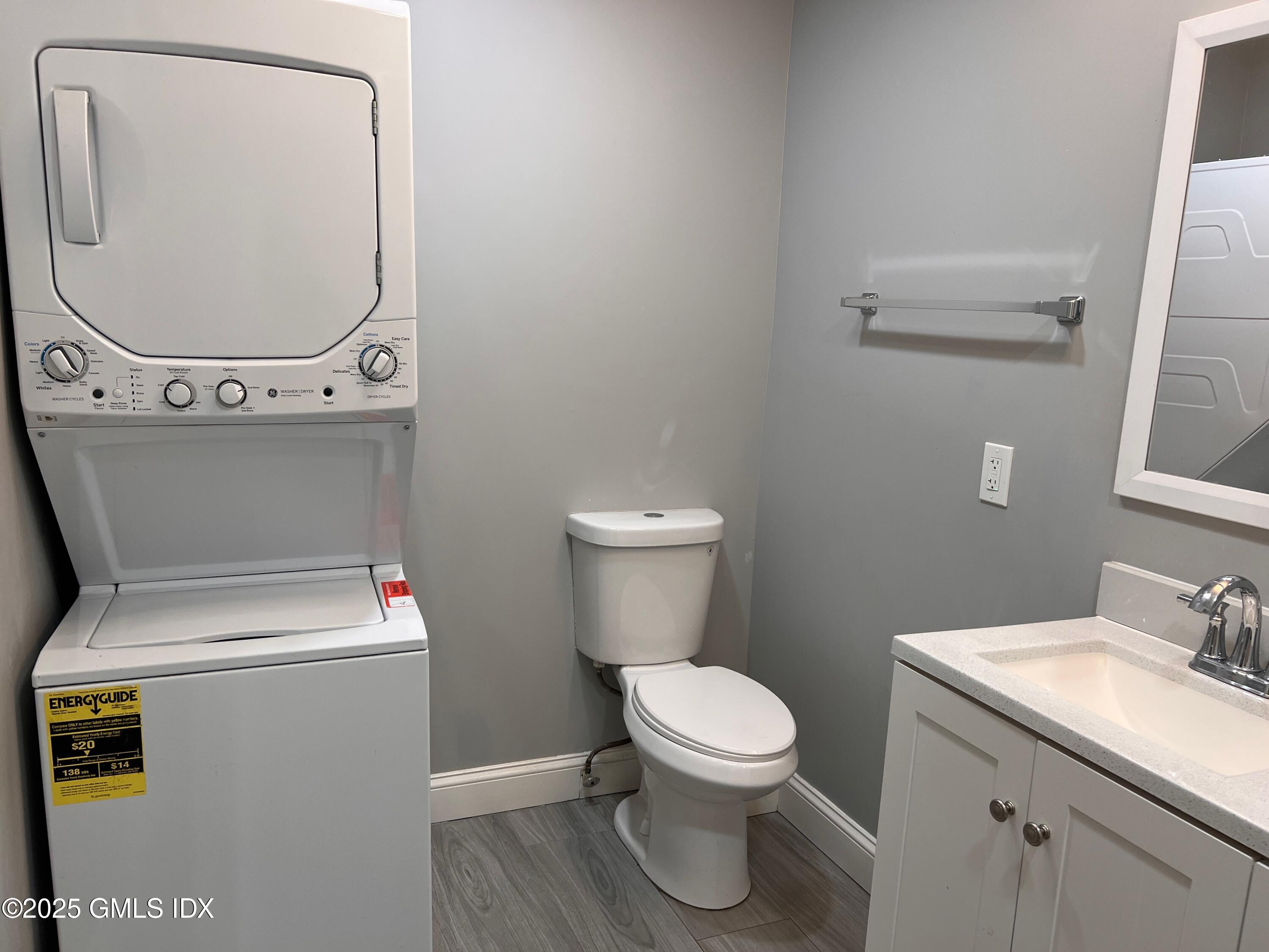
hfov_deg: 67.3
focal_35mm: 26
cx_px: 634
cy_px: 476
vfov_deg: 53.1
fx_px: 953
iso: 80
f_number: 1.5
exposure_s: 1/120
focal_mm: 5.7
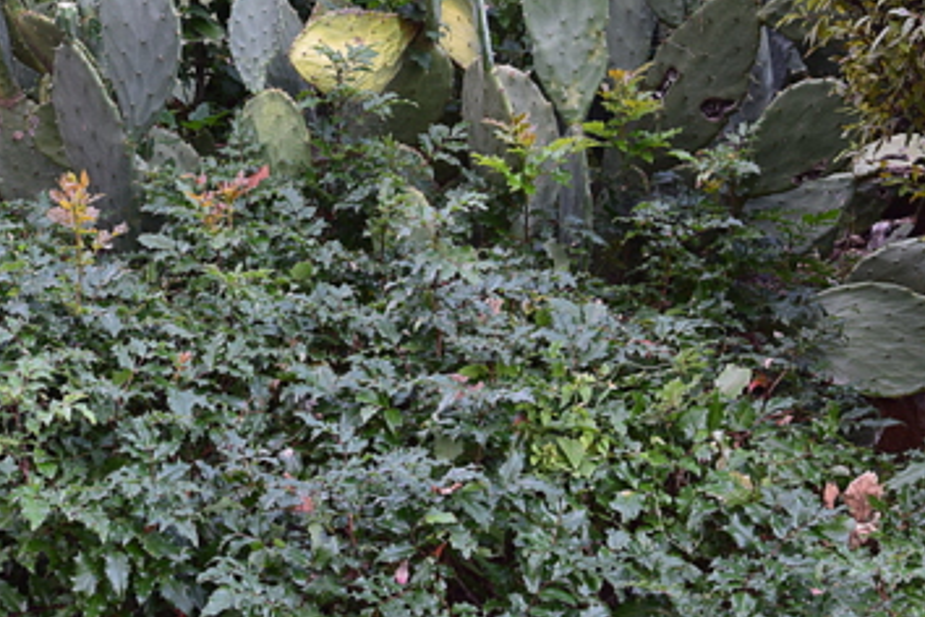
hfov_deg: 21.4
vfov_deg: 14.2
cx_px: 368
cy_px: 55
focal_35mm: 95
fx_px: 2441
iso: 400
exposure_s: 1/25
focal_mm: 28
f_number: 7.1
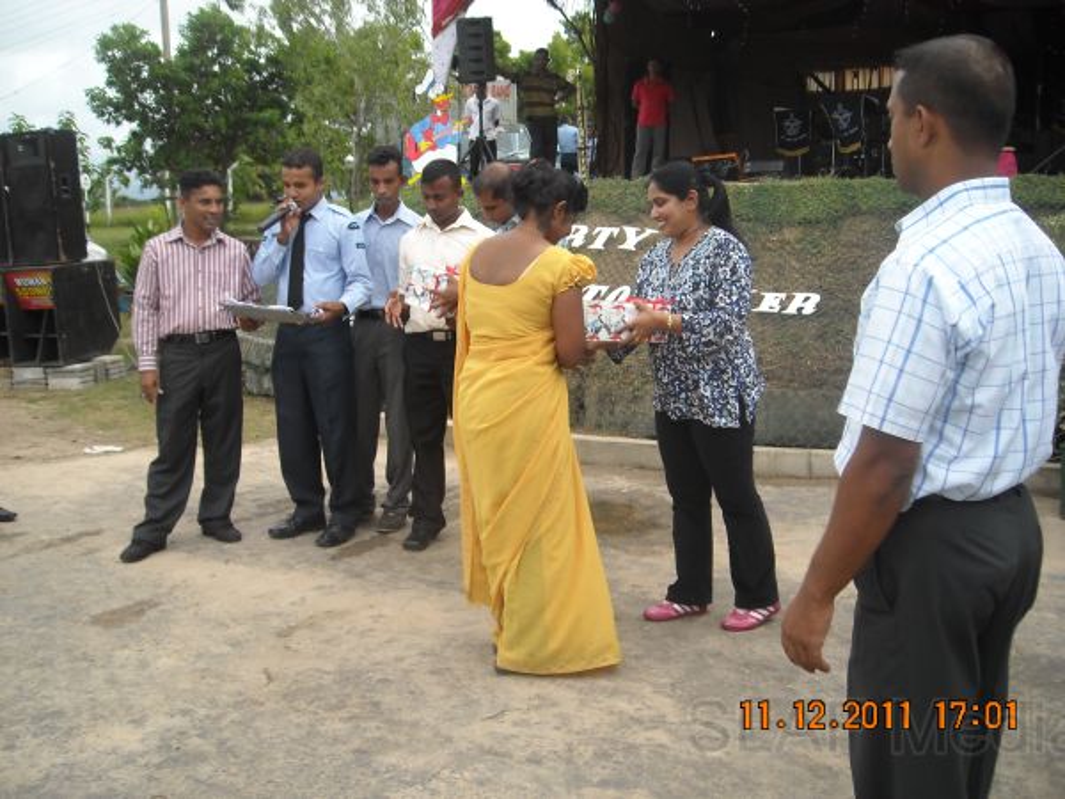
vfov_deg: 40.7
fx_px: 1077
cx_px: 532
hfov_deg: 52.6
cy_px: 400
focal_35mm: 35
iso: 64
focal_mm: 5.7
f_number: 2.8
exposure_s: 1/84
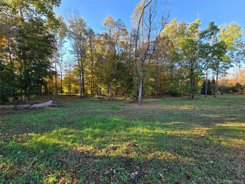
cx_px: 122
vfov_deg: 89.9
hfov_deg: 106.2
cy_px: 92
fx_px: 92
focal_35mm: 13
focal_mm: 2.2
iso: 50
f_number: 2.2
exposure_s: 1/350
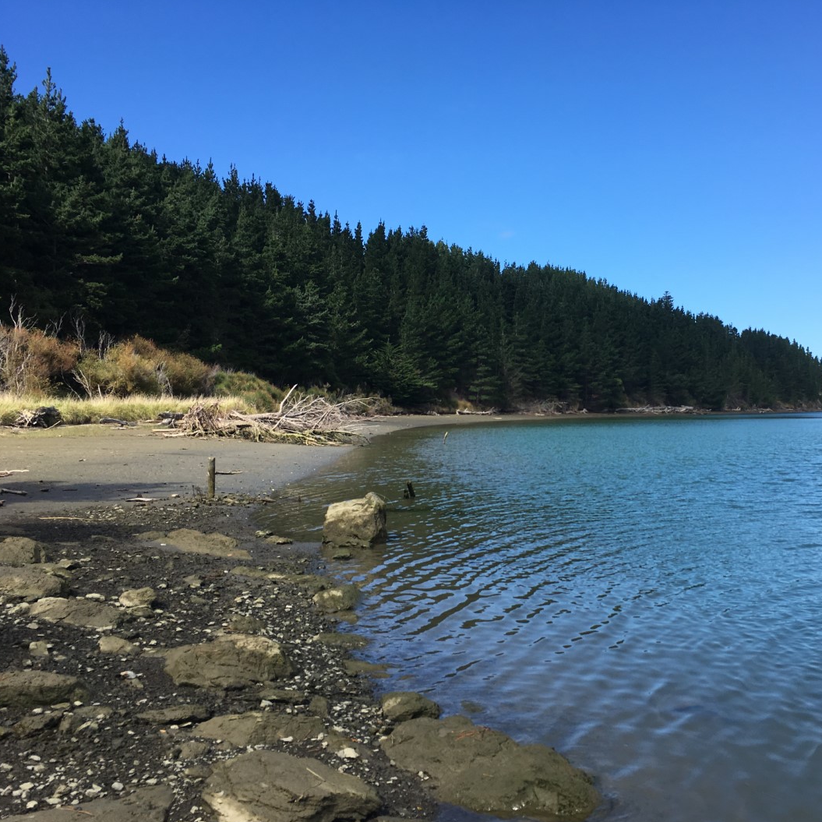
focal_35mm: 35
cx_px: 552
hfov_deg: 46.4
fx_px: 940
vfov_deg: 47.2
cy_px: 416
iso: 25
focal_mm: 4.15
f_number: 2.2
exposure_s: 1/1261
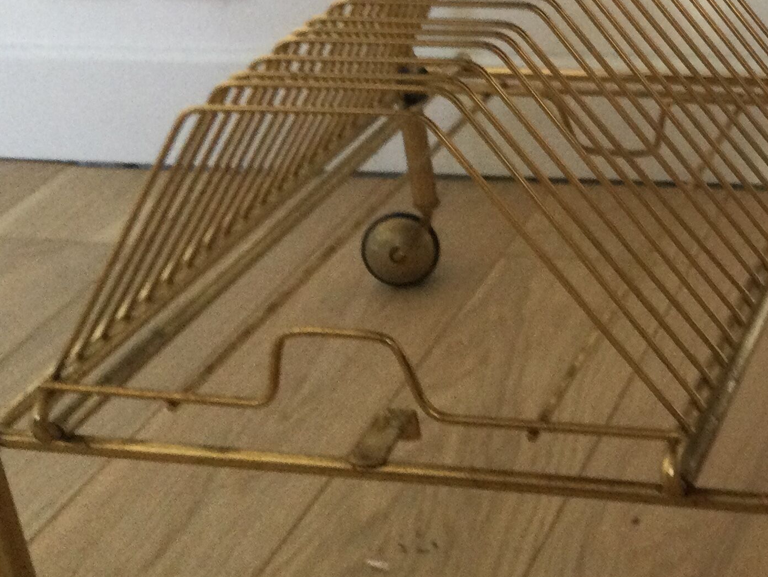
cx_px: 788
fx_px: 1620
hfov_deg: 25.2
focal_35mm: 73
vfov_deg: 20.0
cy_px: 136
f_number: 2.4
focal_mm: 3.3
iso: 100
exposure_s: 1/33
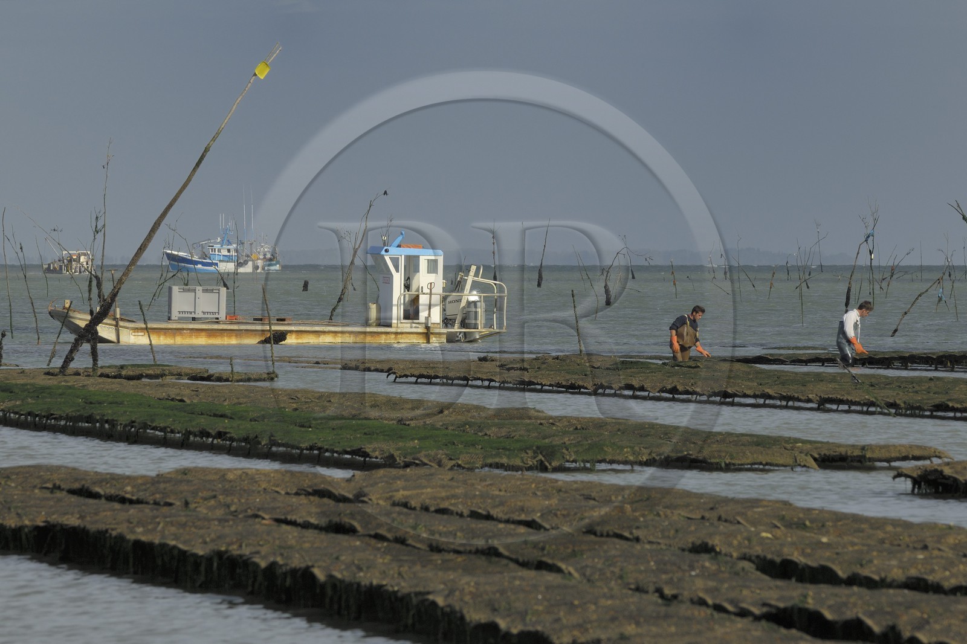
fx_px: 8056
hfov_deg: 6.9
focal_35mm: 300
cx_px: 484
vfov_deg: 4.6
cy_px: 322
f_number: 7.1
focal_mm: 200
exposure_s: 1/400
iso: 100
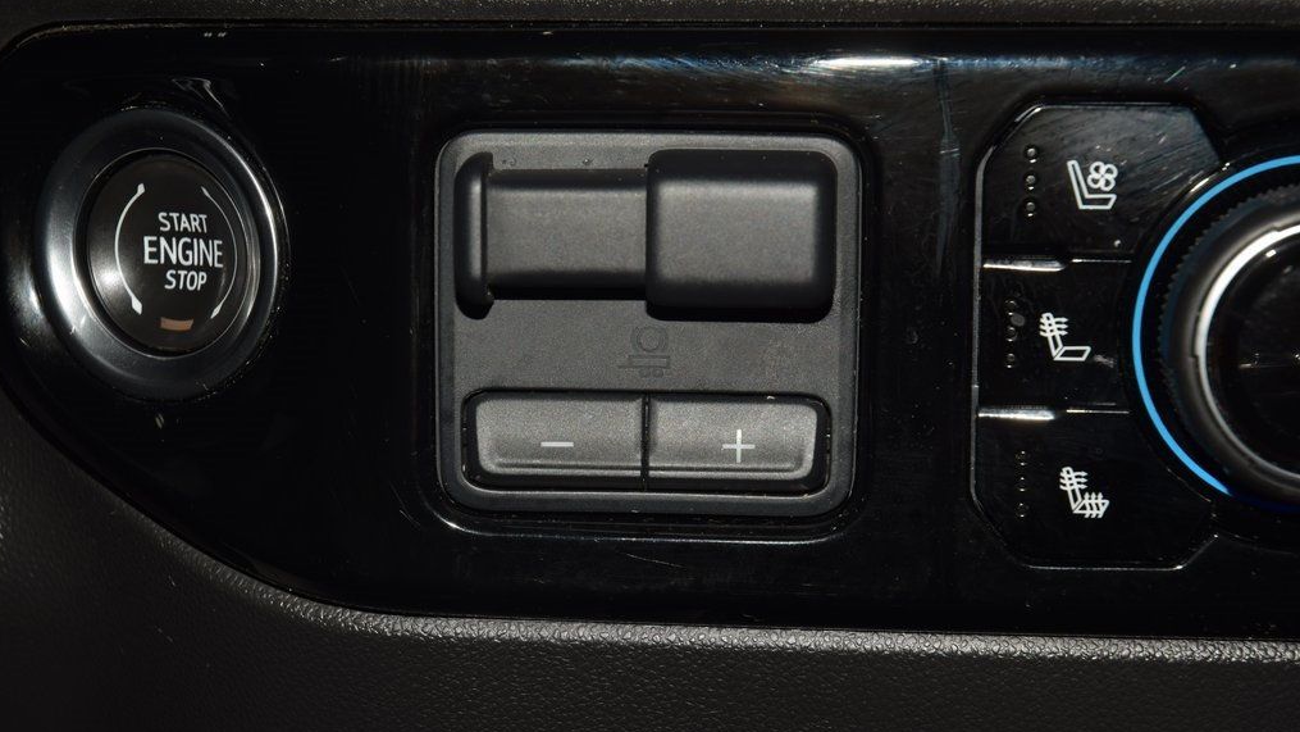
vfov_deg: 10.9
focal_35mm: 111
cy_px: 365
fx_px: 3826
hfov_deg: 19.3
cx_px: 646
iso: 100
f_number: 8
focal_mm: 70
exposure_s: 1/125
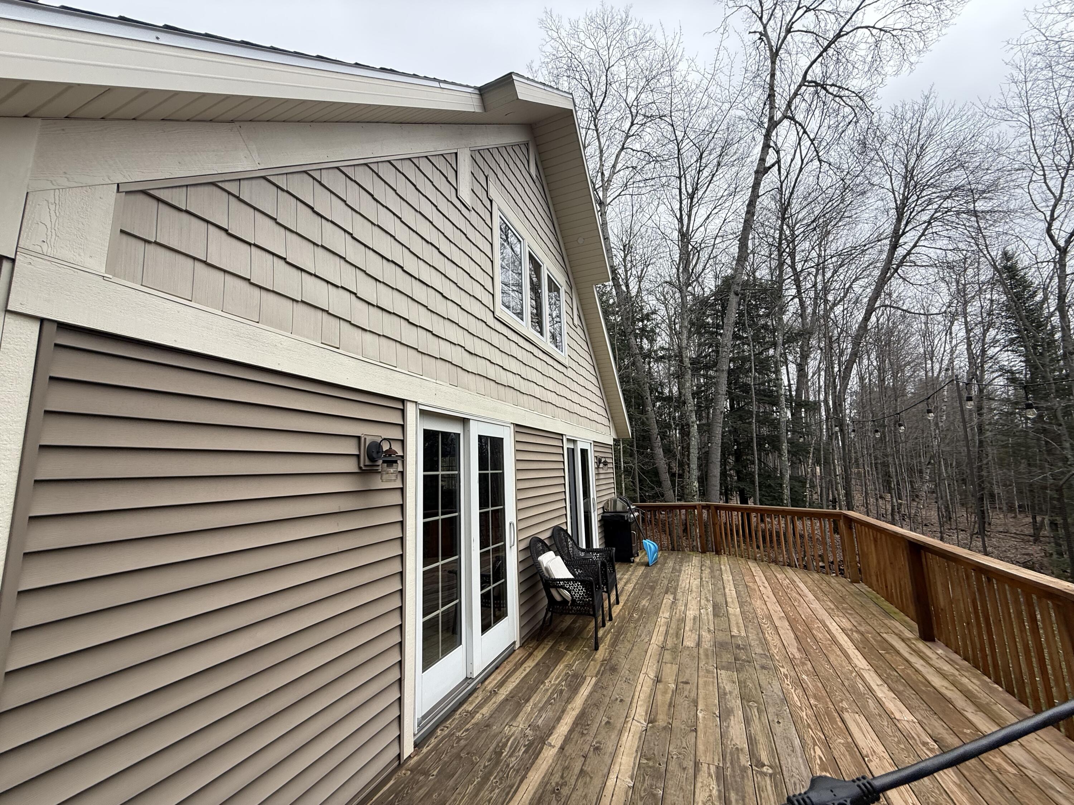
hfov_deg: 102.1
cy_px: 402
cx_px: 537
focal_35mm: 14
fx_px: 434
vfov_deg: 85.7
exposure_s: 1/985
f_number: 2.2
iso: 50
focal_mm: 2.22
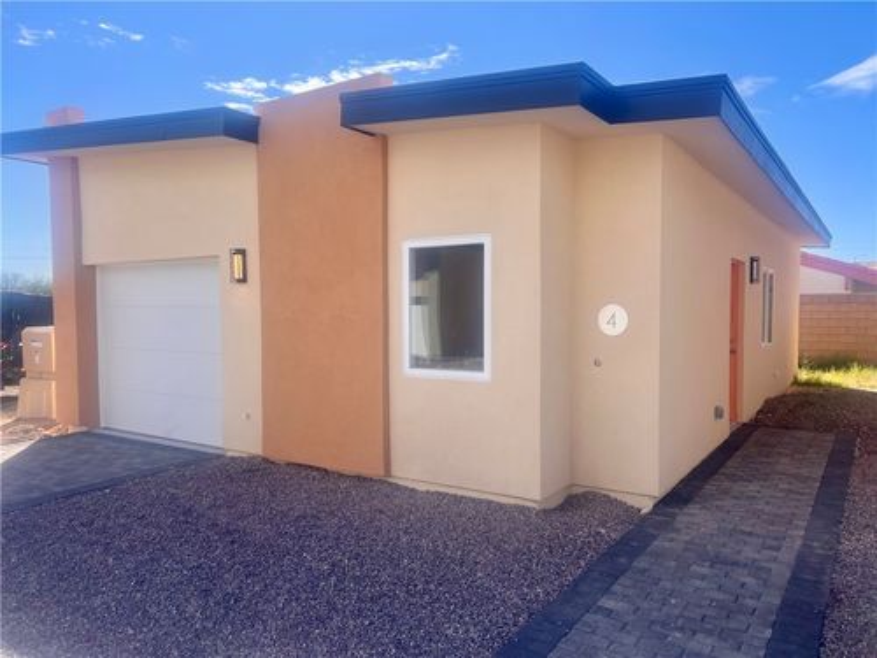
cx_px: 438
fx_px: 659
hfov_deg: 67.3
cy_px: 329
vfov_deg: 53.1
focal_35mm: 26
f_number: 1.5
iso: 50
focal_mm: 5.7
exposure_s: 1/2915
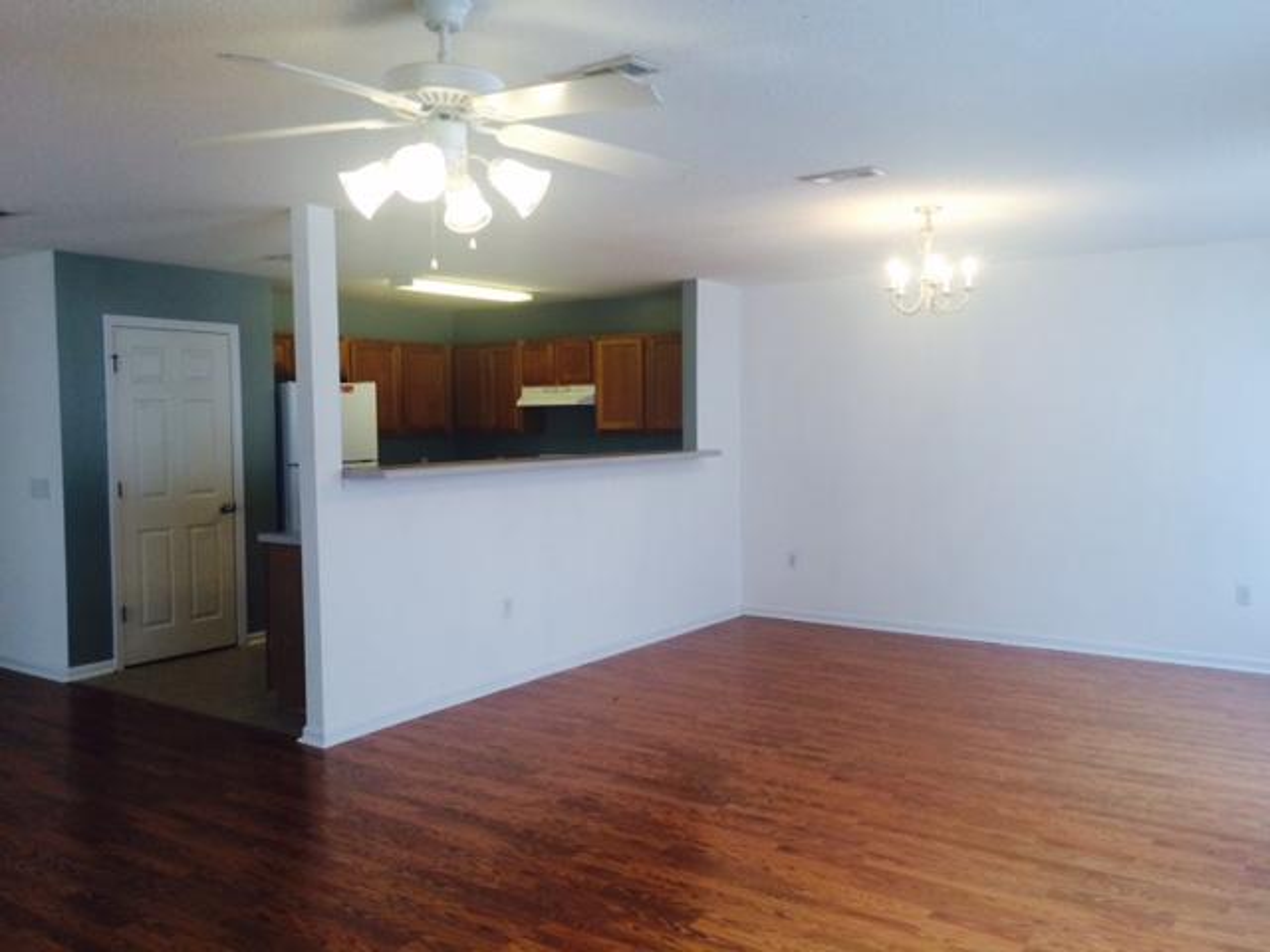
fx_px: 1064
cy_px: 476
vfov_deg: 48.2
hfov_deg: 61.7
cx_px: 635
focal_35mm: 29
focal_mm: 4.15
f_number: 2.2
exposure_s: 1/40
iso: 40
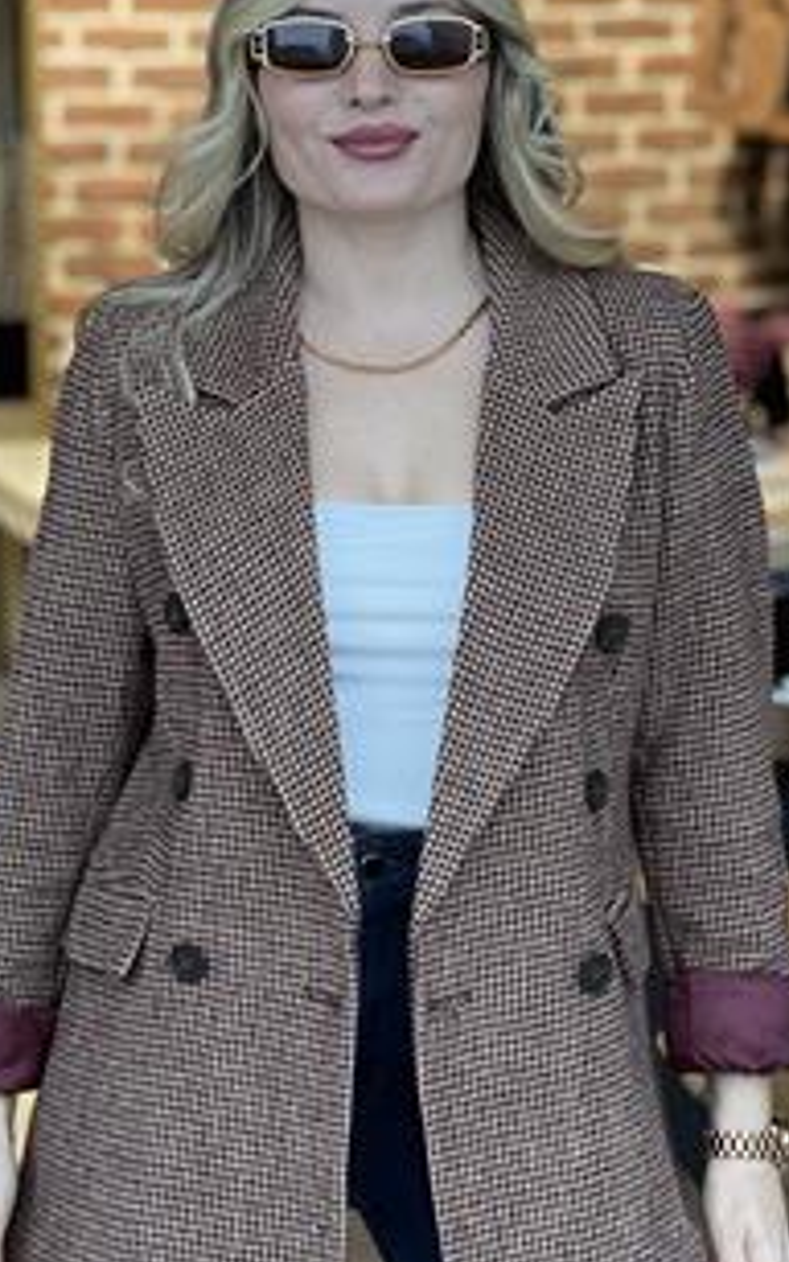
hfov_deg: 10.6
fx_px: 4264
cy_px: 576
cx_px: 427
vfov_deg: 16.8
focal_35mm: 124
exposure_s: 1/100
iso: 200
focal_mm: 9
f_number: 2.8
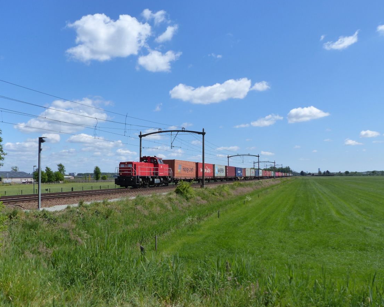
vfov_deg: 44.5
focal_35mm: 33
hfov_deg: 54.2
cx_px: 180
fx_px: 375
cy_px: 153
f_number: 4
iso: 160
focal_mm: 5.6
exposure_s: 1/1300
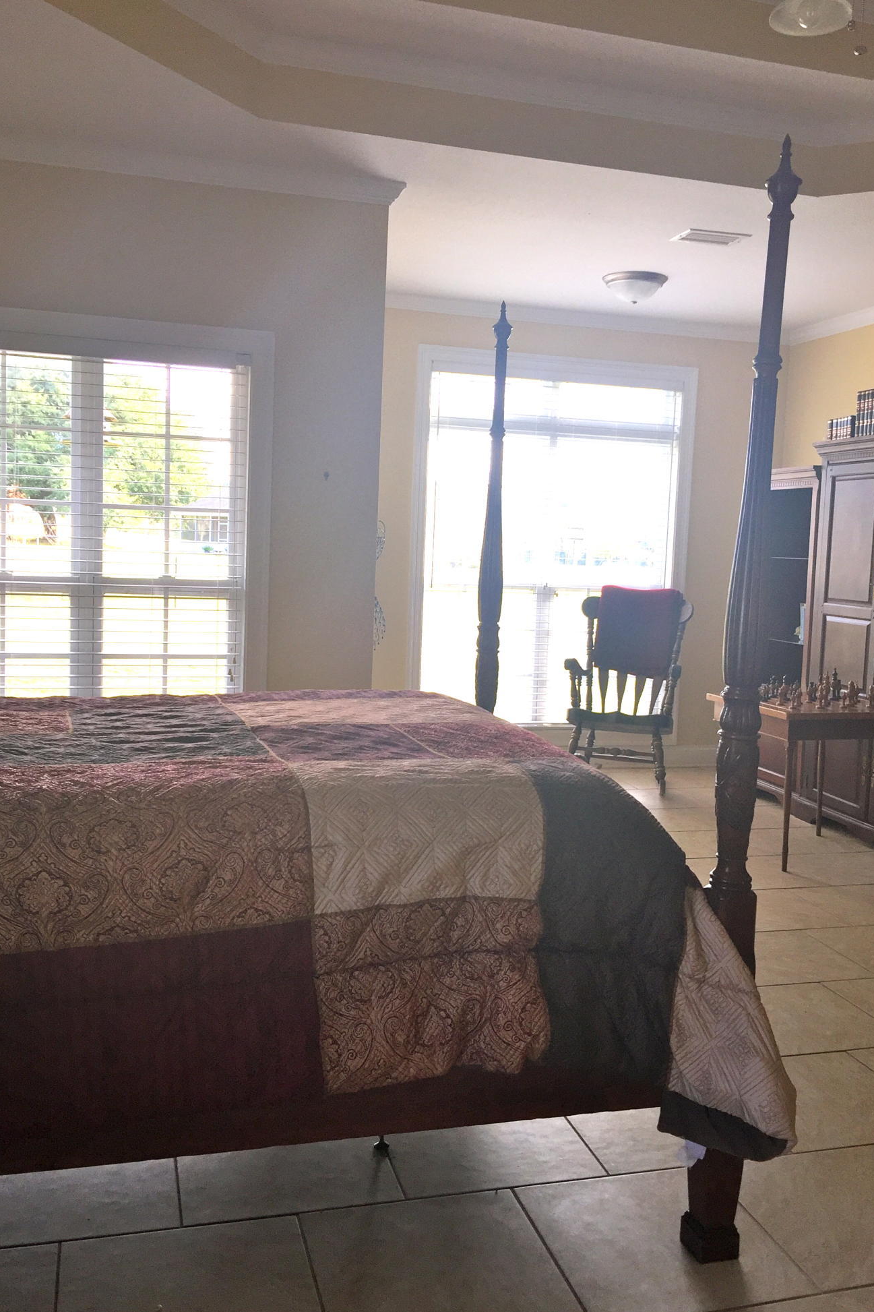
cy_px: 658
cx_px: 439
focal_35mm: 31
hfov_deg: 42.3
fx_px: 1129
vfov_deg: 60.3
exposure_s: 1/60
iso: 32
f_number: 2.2
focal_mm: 4.15
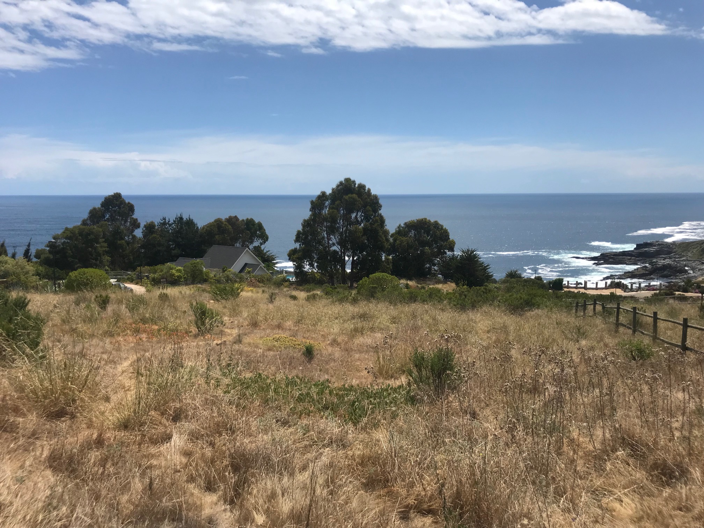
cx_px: 352
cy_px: 264
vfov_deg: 49.7
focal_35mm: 28
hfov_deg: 63.4
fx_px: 569
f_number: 1.8
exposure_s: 1/3831
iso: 20
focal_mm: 3.99
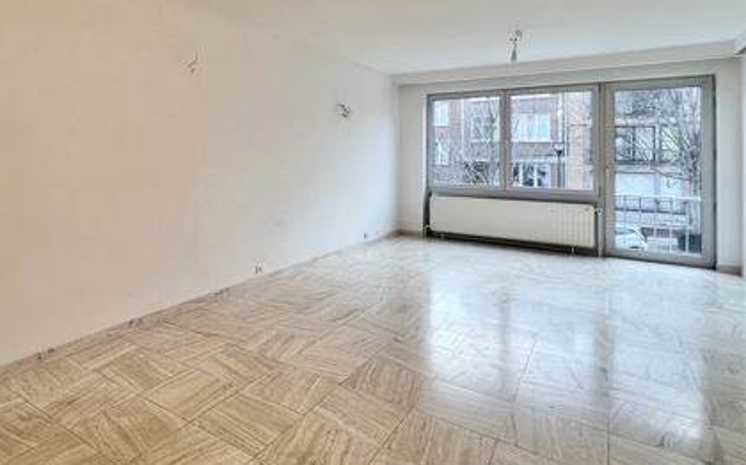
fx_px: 427
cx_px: 250
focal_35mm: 21
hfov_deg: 79.7
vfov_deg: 55.7
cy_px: 146
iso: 100
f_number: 1.8
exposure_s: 1/100
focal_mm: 1.57
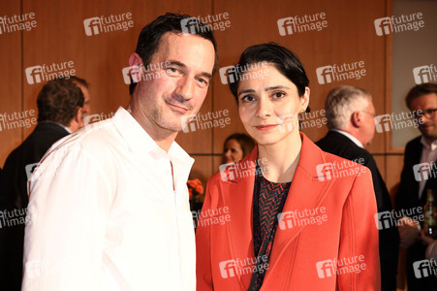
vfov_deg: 28.0
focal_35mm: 48
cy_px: 146
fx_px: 582
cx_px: 218
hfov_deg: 41.1
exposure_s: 1/60
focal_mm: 48
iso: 2000
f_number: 4.5
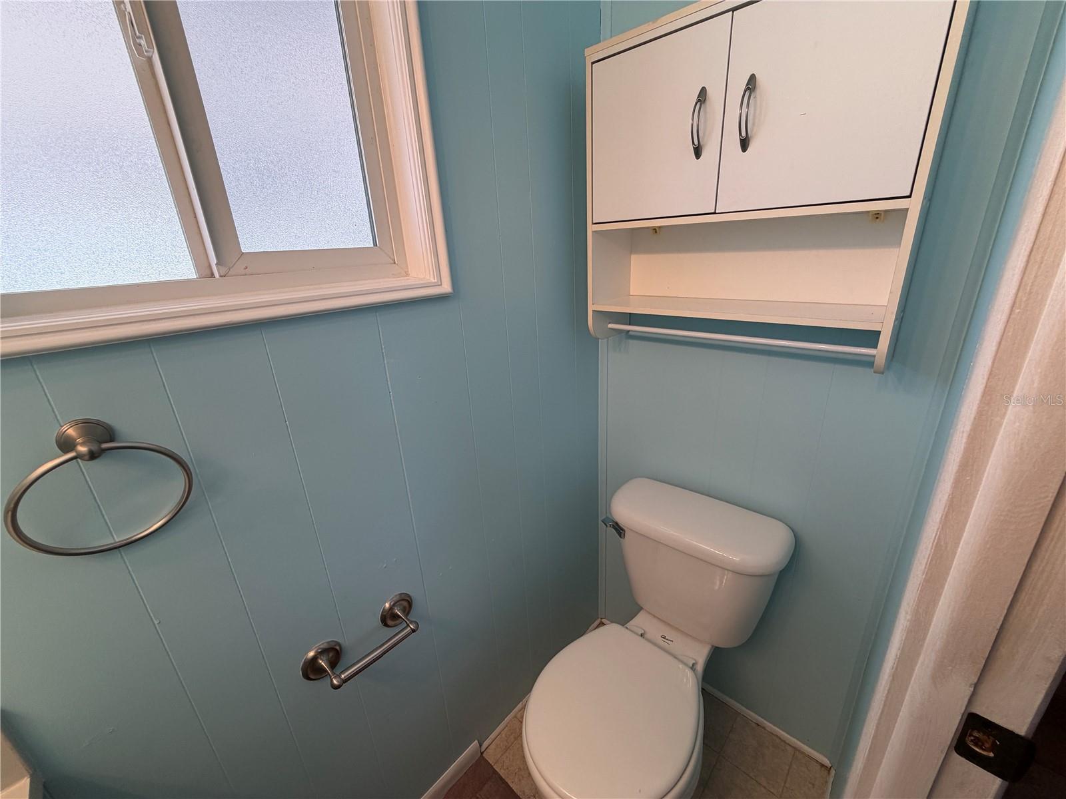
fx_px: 431
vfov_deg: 85.7
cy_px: 400
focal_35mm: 14
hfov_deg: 102.1
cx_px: 533
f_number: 2.2
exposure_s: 1/120
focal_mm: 2.22
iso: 80
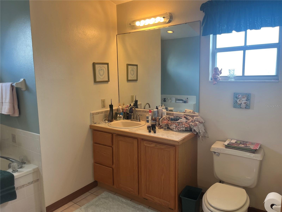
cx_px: 141
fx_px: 212
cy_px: 106
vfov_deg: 53.1
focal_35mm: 26
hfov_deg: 67.3
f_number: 1.6
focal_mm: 5.1
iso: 64
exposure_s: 1/120
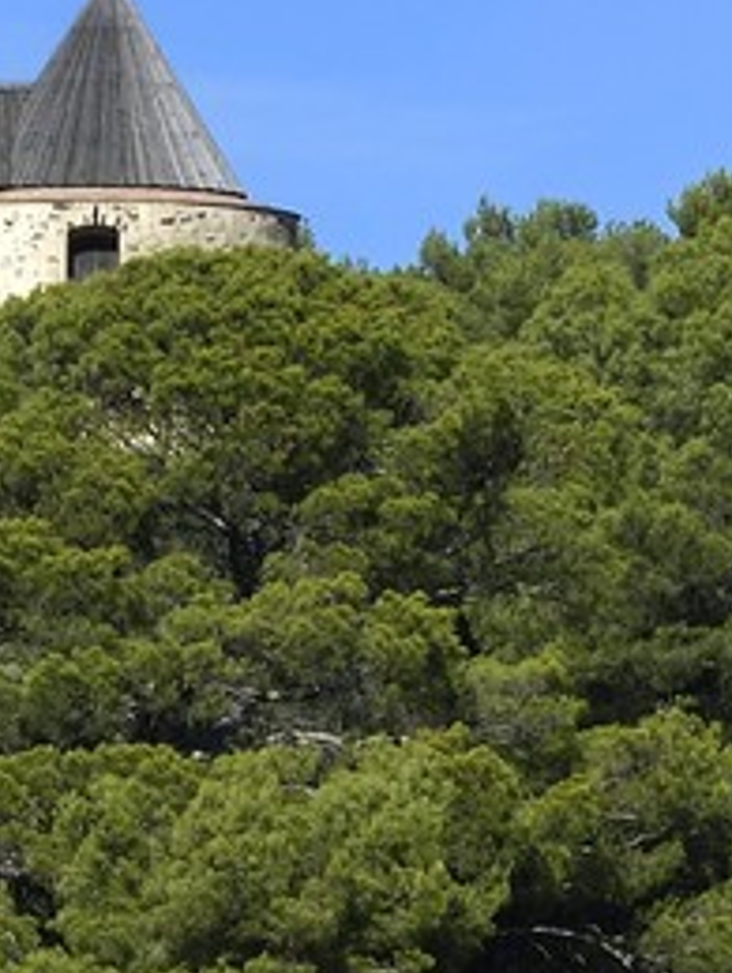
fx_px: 18338
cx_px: -1986
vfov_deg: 3.0
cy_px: 1183
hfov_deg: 2.2
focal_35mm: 652
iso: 200
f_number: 13
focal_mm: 110
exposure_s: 1/250
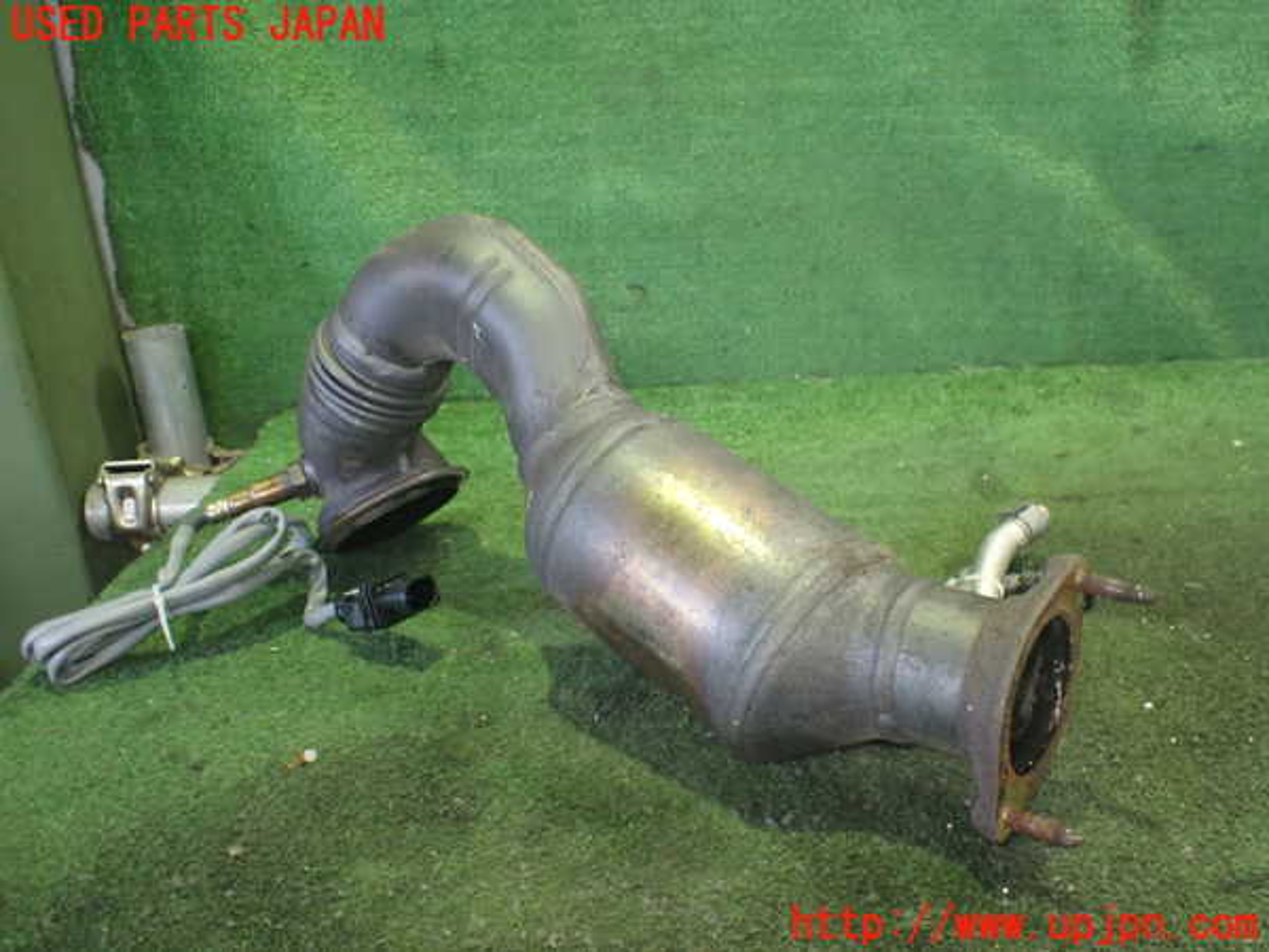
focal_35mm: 30
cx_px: 634
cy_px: 476
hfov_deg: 60.0
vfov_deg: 46.8
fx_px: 1100
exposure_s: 1/40
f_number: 2.3
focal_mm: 5.4
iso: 800
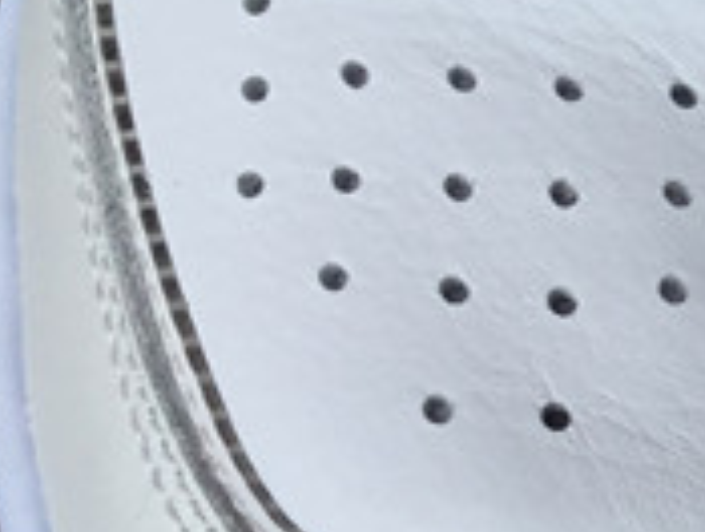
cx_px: 1245
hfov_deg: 11.5
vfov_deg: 9.3
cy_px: -22
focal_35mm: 159
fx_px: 3245
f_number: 2.4
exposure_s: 1/392
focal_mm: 3.3
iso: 25
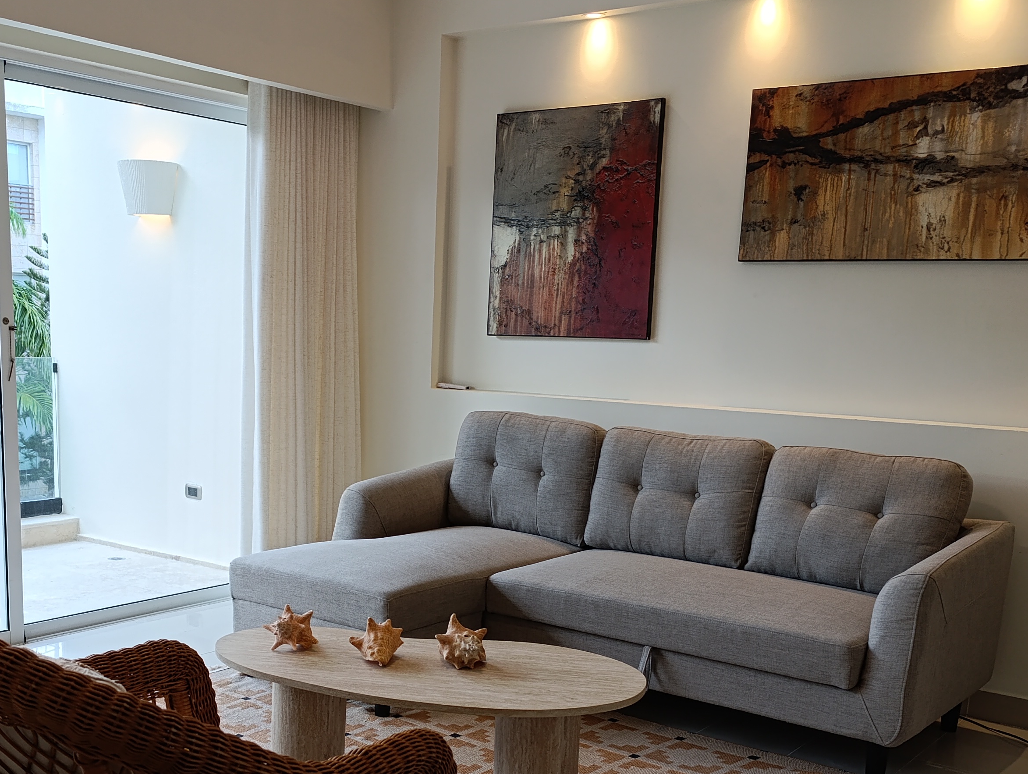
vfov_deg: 35.3
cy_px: 569
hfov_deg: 46.4
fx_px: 1189
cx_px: 397
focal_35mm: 40
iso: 200
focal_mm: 6.14
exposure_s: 1/100
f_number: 1.6
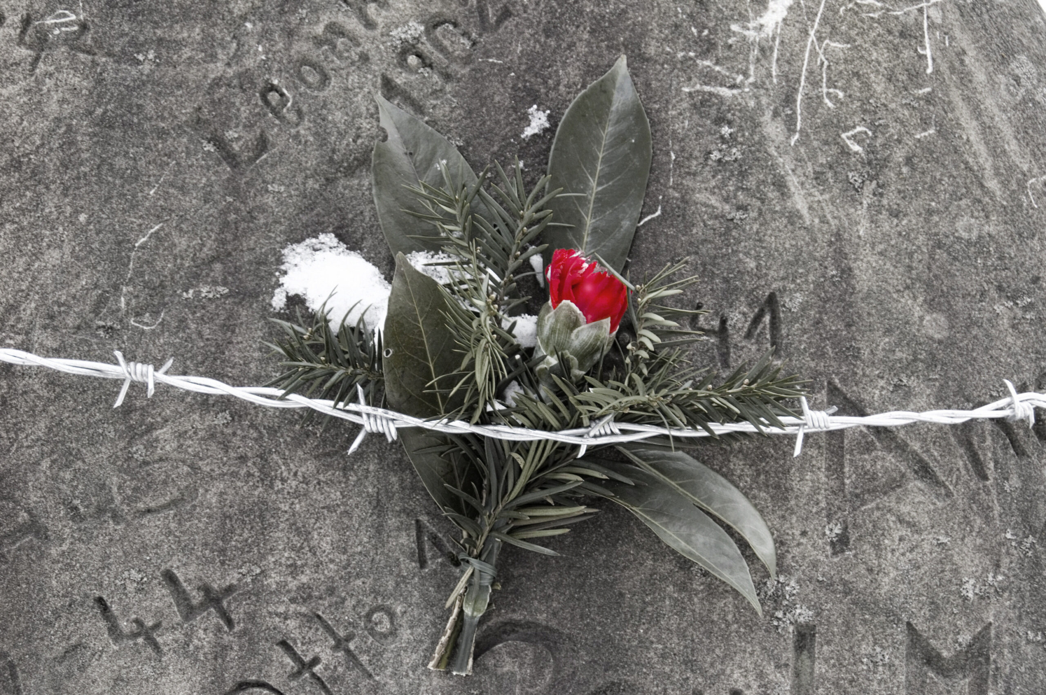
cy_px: 348
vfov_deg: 18.9
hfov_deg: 28.1
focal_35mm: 72
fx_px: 2090
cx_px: 523
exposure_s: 1/60
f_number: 4.8
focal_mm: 48
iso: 200
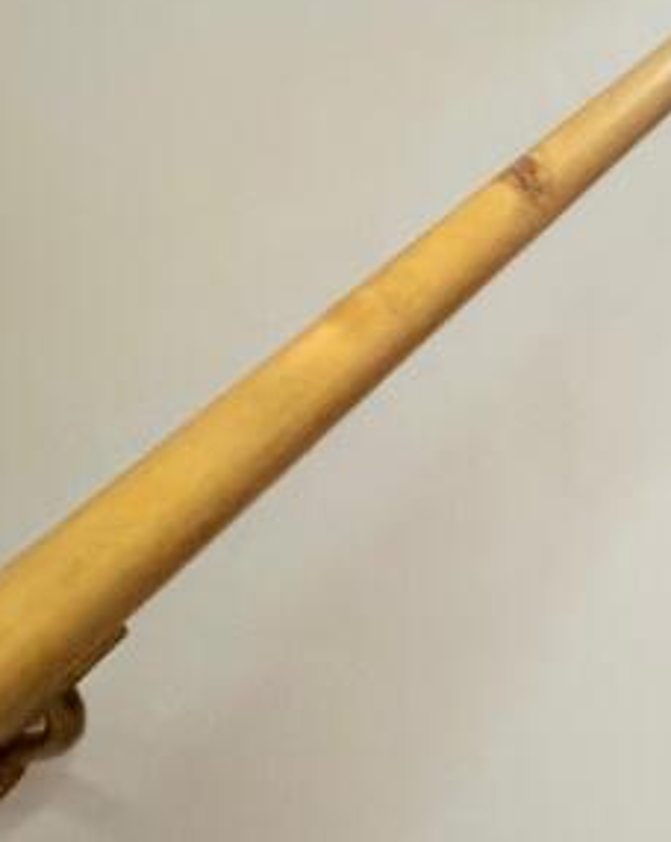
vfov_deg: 38.1
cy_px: 380
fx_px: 1219
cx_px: 1057
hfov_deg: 23.4
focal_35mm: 49
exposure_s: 1/41
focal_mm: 2.22
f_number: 2.2
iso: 1000
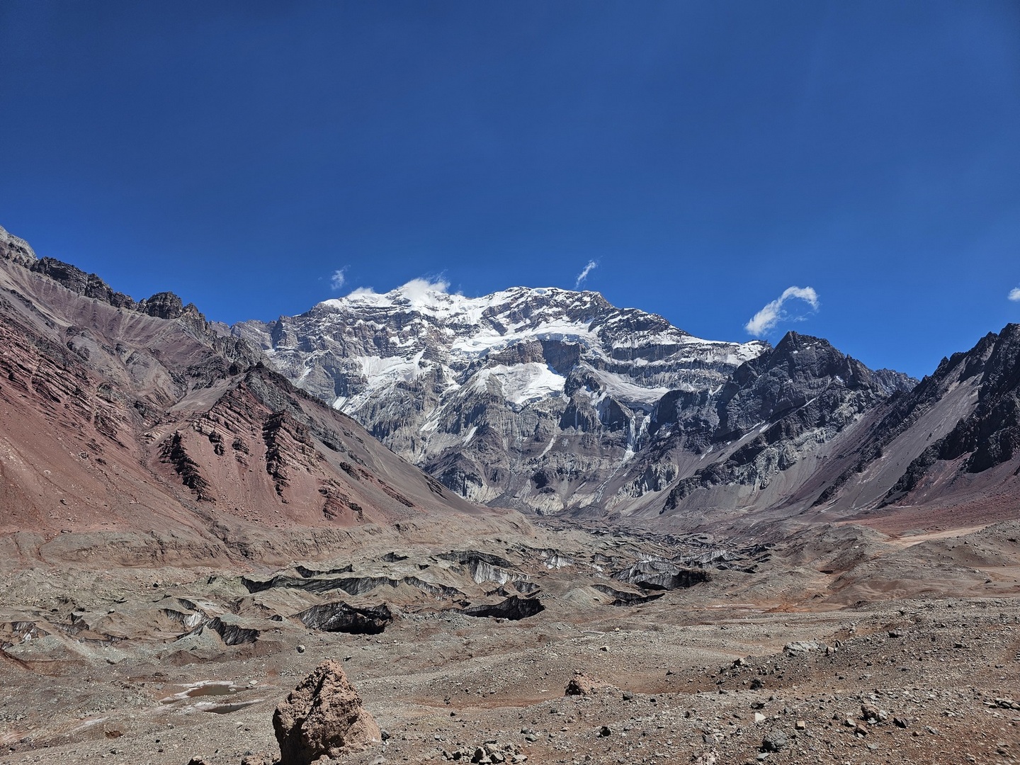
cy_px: 382
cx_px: 510
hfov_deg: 73.9
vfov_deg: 58.9
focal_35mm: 23
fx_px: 678
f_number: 1.7
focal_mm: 6.3
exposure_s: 1/1132
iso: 10
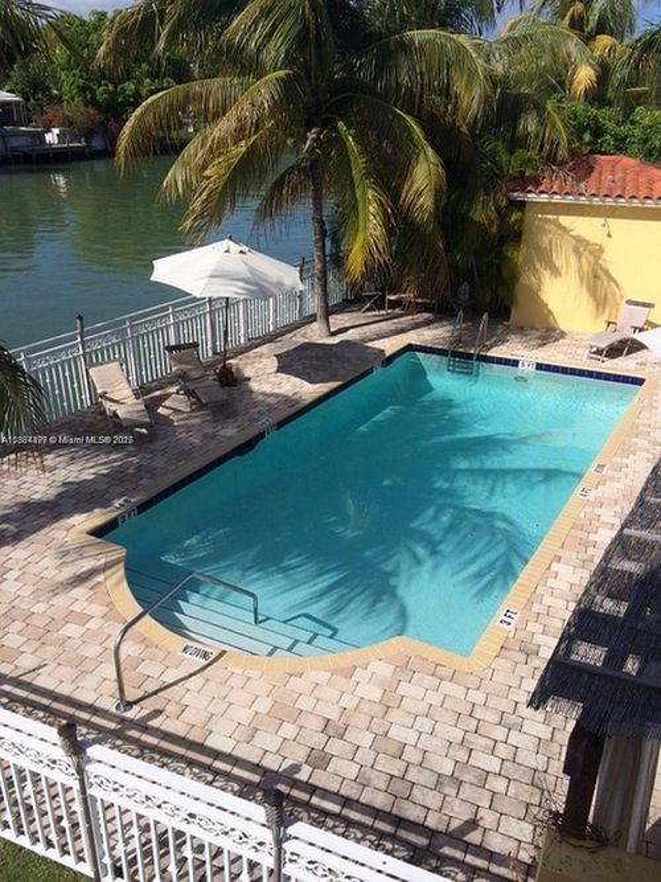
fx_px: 764
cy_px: 441
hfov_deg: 46.8
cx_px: 330
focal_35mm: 30
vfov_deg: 60.0
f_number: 2.2
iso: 40
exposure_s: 1/3165
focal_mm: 4.12
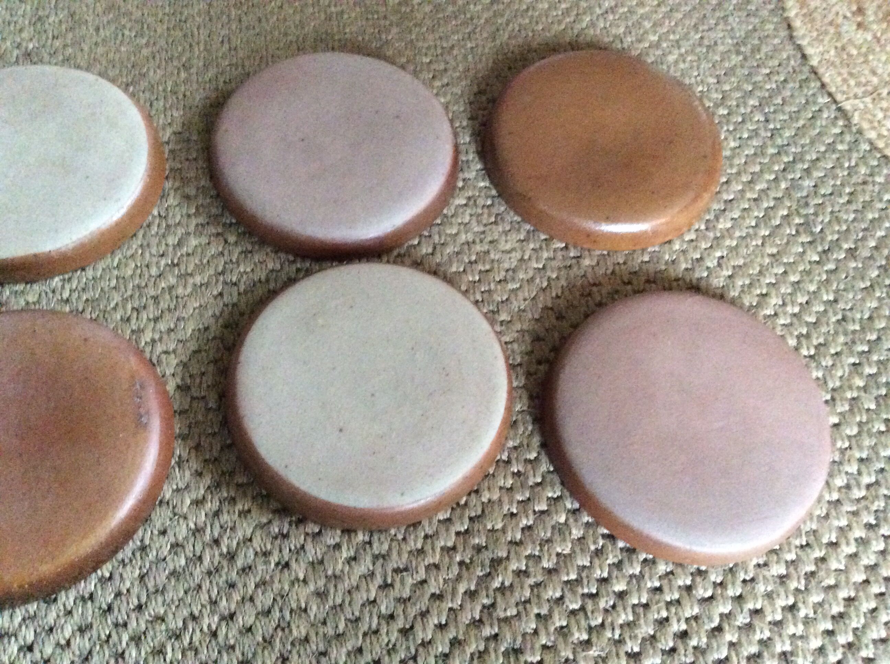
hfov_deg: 56.9
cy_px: 332
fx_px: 822
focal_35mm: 32
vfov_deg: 44.1
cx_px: 445
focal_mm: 3.3
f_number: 2.4
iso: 640
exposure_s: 1/17
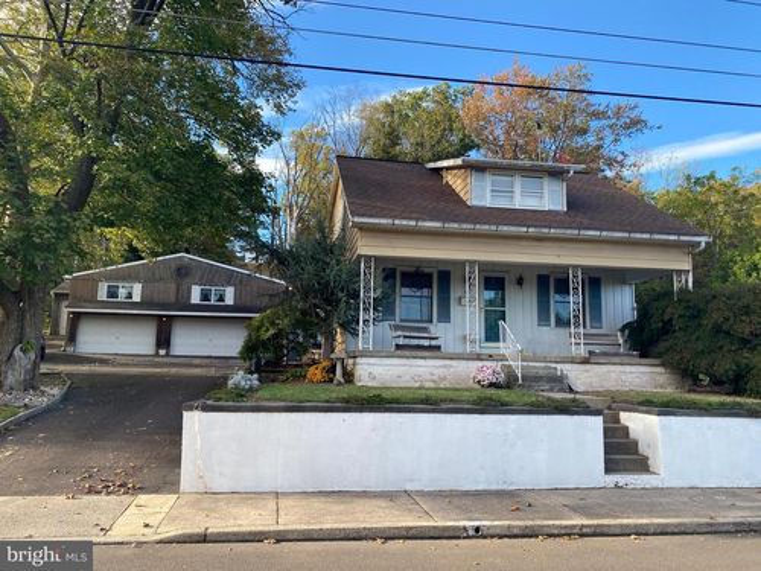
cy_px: 286
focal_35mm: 26
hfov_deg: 67.3
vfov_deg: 53.1
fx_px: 572
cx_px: 380
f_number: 1.8
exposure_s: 1/418
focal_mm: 4.25
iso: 32
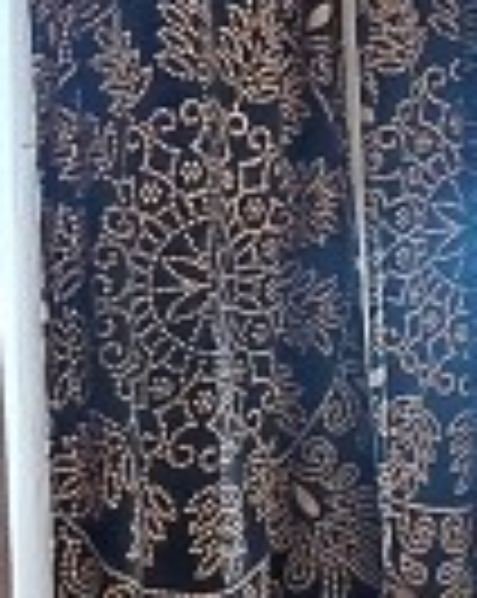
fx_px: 3325
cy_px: 121
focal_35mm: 188
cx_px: 1094
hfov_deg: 7.7
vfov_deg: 10.3
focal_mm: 4.6
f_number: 2
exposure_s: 1/60
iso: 200
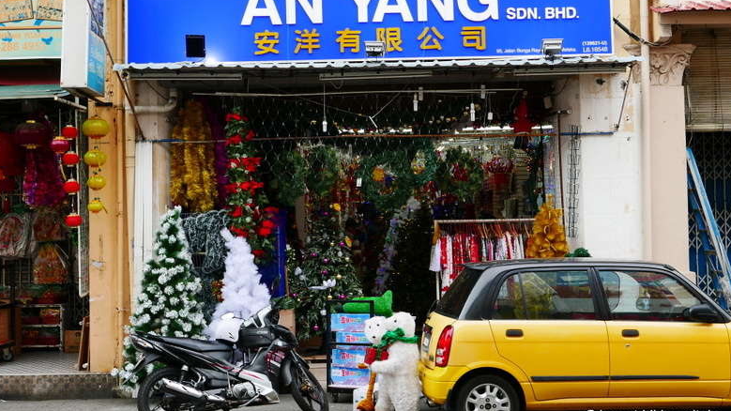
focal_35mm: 49
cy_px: 189
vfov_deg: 24.4
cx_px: 365
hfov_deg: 42.1
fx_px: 950
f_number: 5.6
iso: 200
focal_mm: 20.6
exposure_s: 1/60
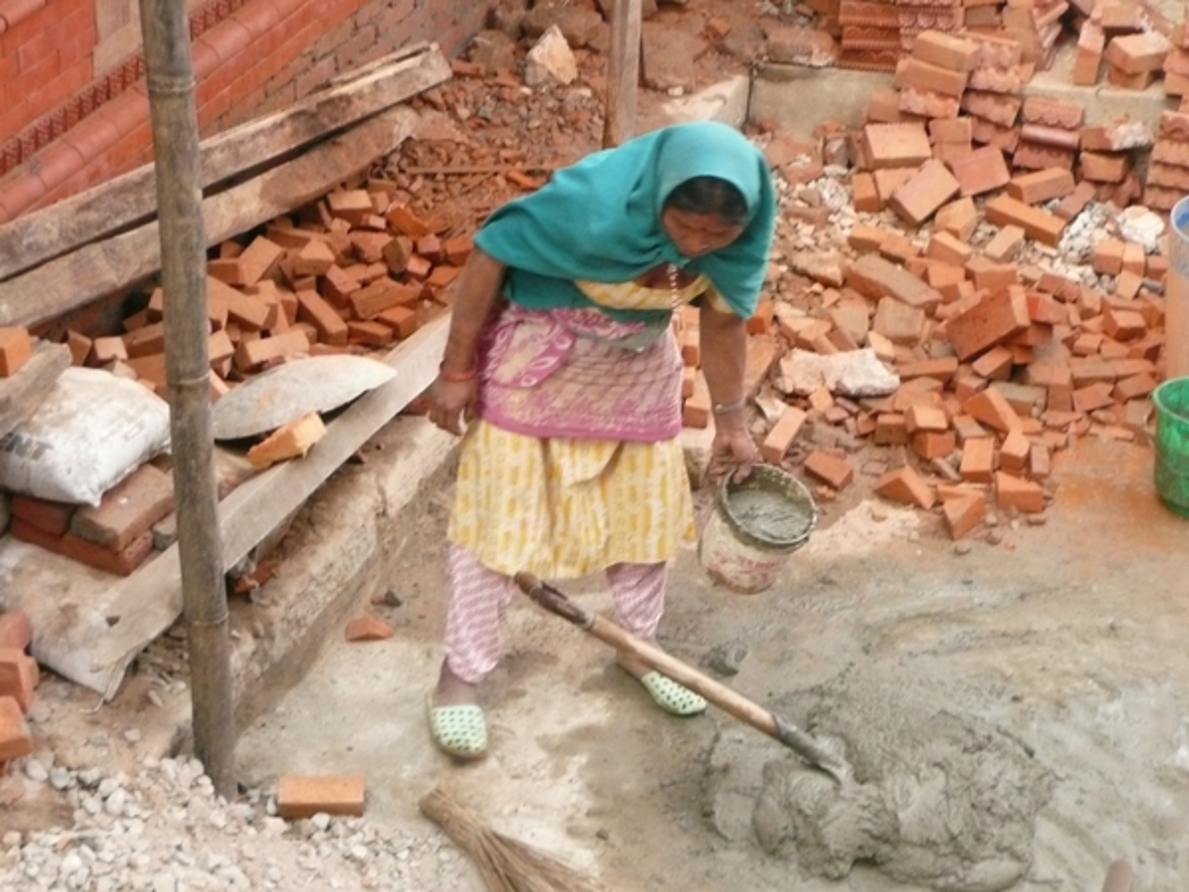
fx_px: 3297
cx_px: 594
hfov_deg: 20.4
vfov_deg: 15.4
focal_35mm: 96
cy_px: 446
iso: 500
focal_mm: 15.7
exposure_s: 1/125
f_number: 4.7
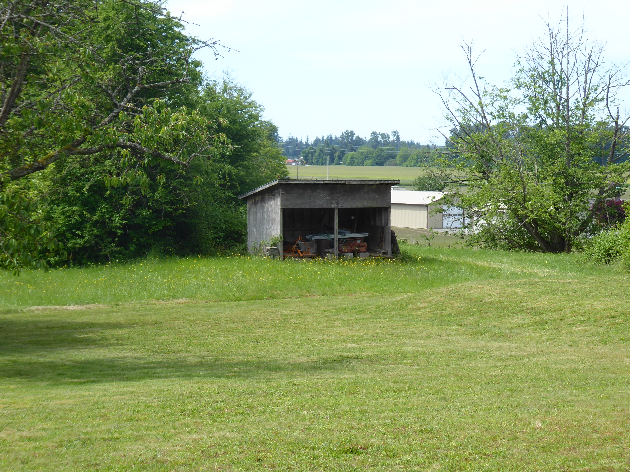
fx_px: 1784
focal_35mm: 98
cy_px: 236
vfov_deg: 15.1
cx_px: 315
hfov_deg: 20.0
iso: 80
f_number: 4.9
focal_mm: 16.1
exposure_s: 1/200
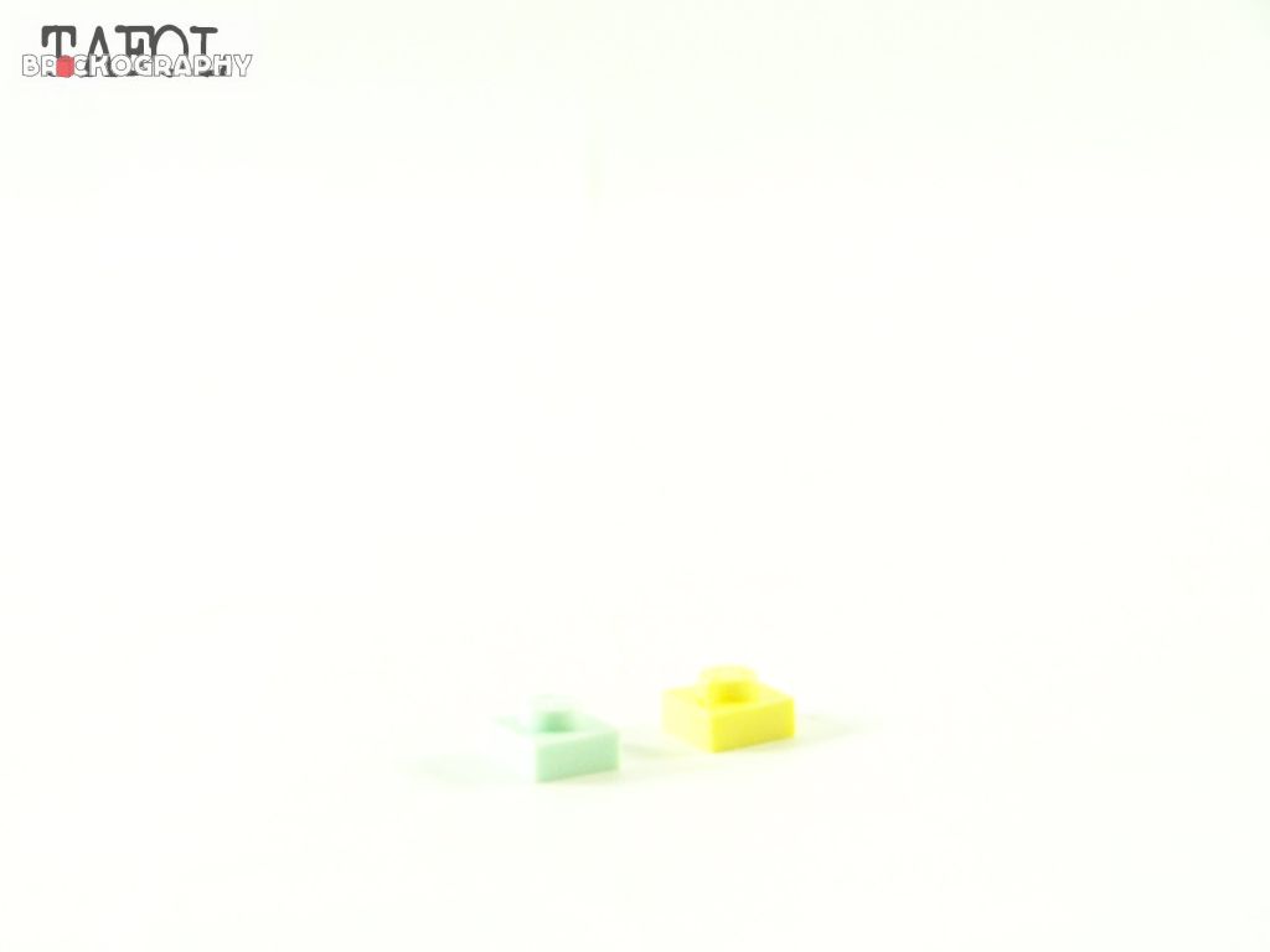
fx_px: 3449
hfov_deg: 20.9
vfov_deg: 15.7
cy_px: 476
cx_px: 635
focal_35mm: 94
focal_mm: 15.6
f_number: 3.6
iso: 400
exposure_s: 1/60
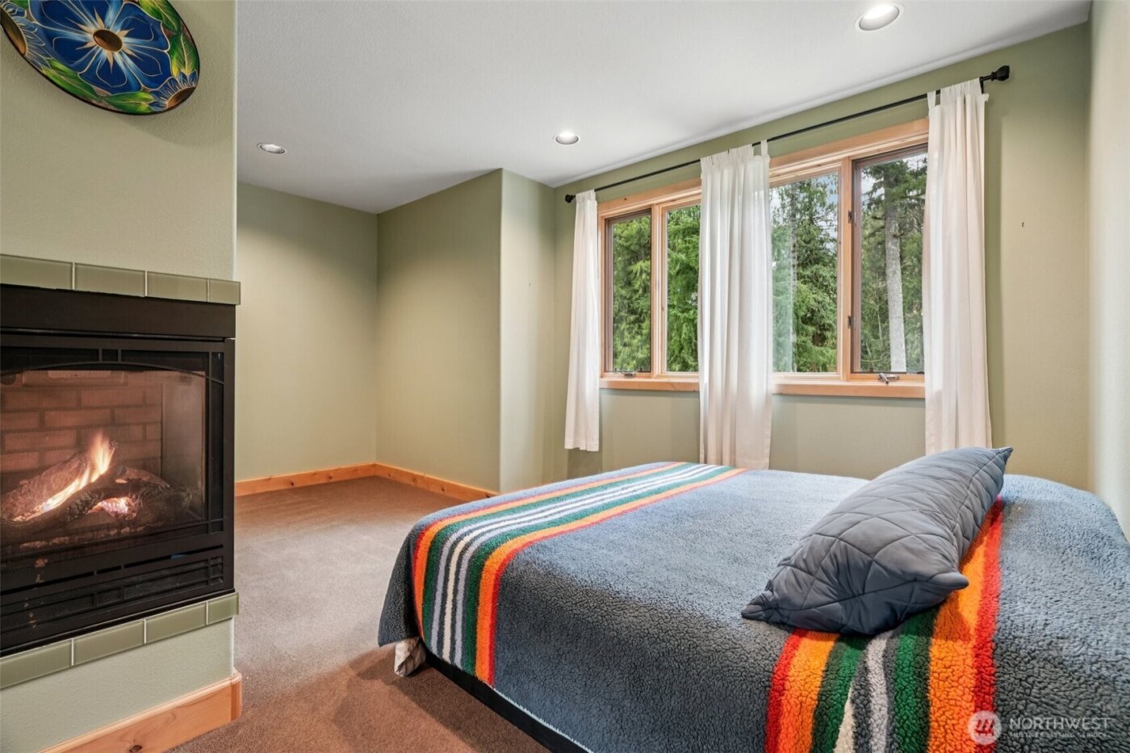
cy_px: 376
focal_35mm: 16
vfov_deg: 73.7
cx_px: 565
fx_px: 502
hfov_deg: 96.7
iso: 400
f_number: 8
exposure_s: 1/3.33
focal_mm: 16
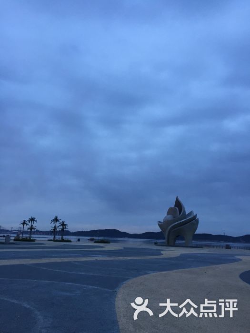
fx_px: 279
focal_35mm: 29
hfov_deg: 48.2
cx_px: 125
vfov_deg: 61.7
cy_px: 166
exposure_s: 1/33
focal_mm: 4.15
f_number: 2.2
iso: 100
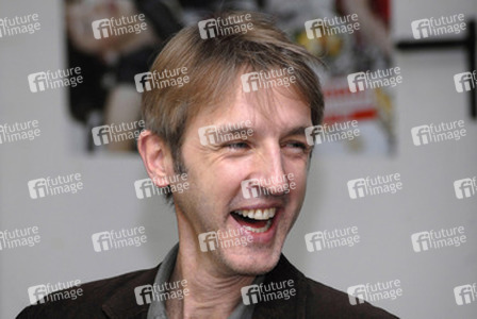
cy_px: 160
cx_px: 238
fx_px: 3980
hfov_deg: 6.9
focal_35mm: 300
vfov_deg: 4.6
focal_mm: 200
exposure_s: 1/100
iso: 500
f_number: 5.6
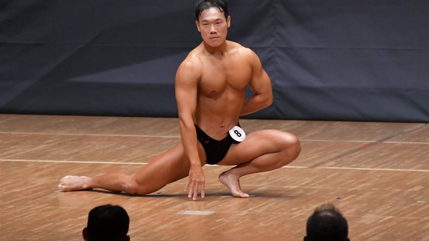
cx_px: 215
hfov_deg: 5.5
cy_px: 122
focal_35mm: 394
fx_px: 4481
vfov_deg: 3.1
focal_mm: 250
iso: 6400
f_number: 5.6
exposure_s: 1/400
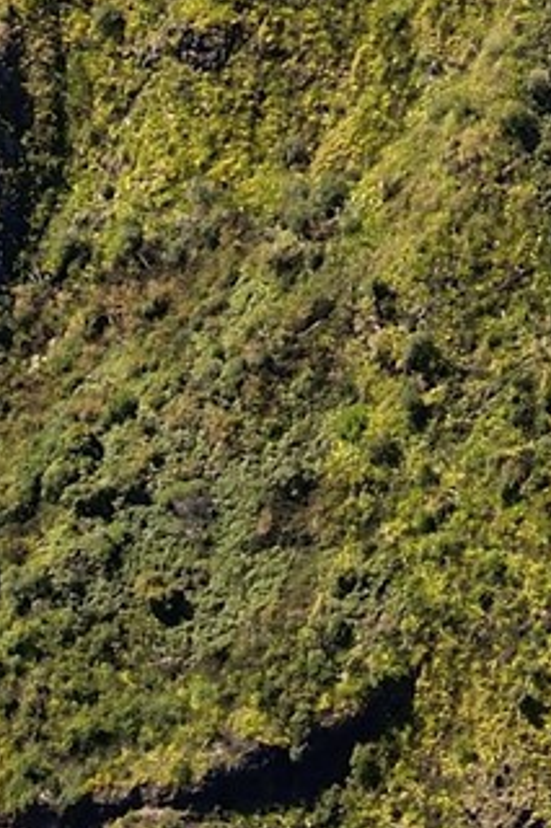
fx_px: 8963
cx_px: 766
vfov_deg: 5.0
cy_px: -1792
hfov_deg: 3.5
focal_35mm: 390
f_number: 13
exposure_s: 1/250
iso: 200
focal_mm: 52
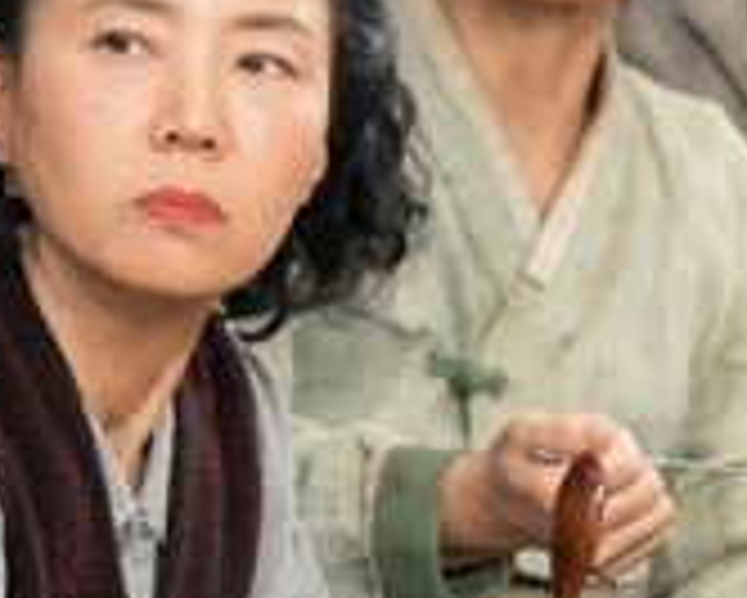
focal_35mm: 434
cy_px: 281
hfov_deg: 4.4
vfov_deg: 3.6
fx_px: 9601
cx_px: 796
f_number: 2.8
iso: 2500
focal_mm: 96
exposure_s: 1/1250
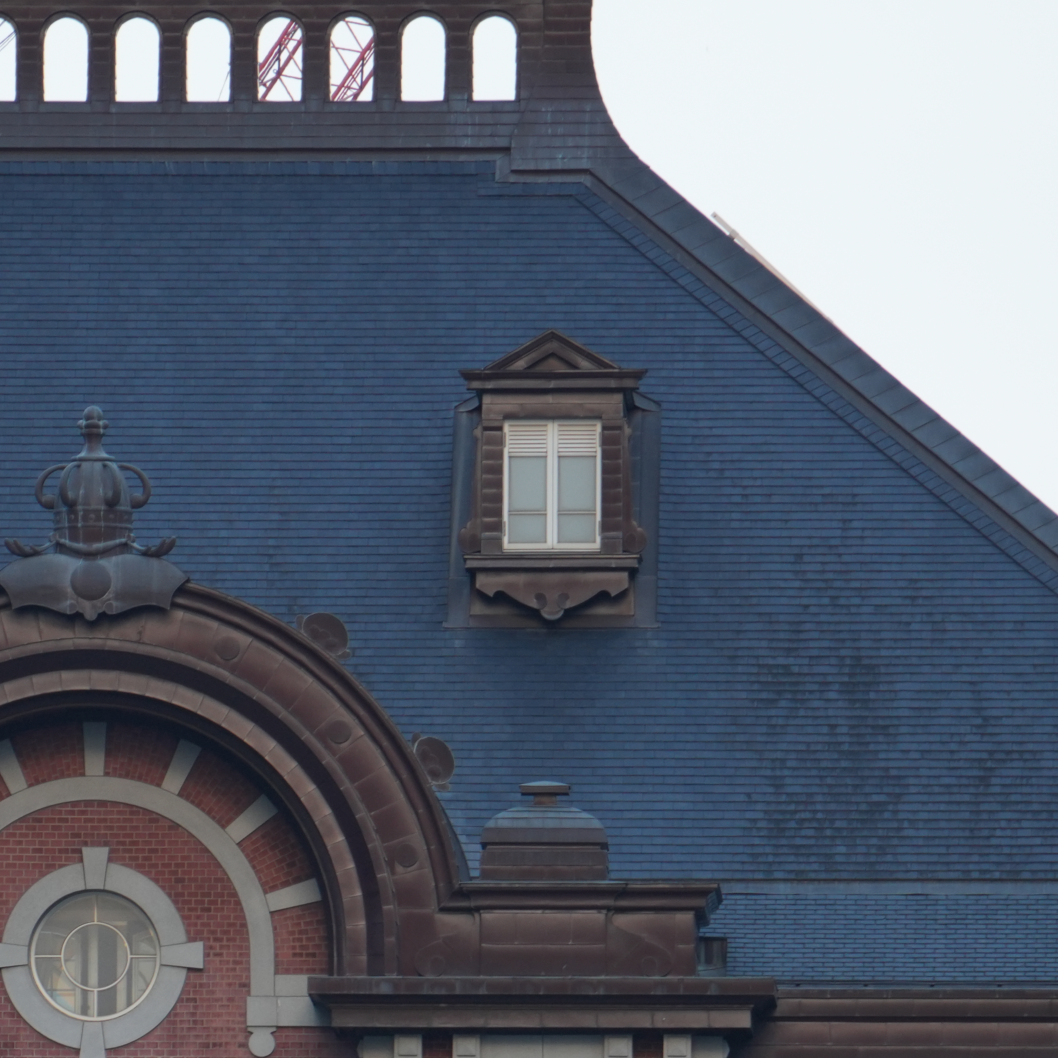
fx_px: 31605
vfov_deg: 1.9
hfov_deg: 1.9
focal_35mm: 914
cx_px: 115
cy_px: 1003
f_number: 7.1
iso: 400
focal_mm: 300
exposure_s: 1/125
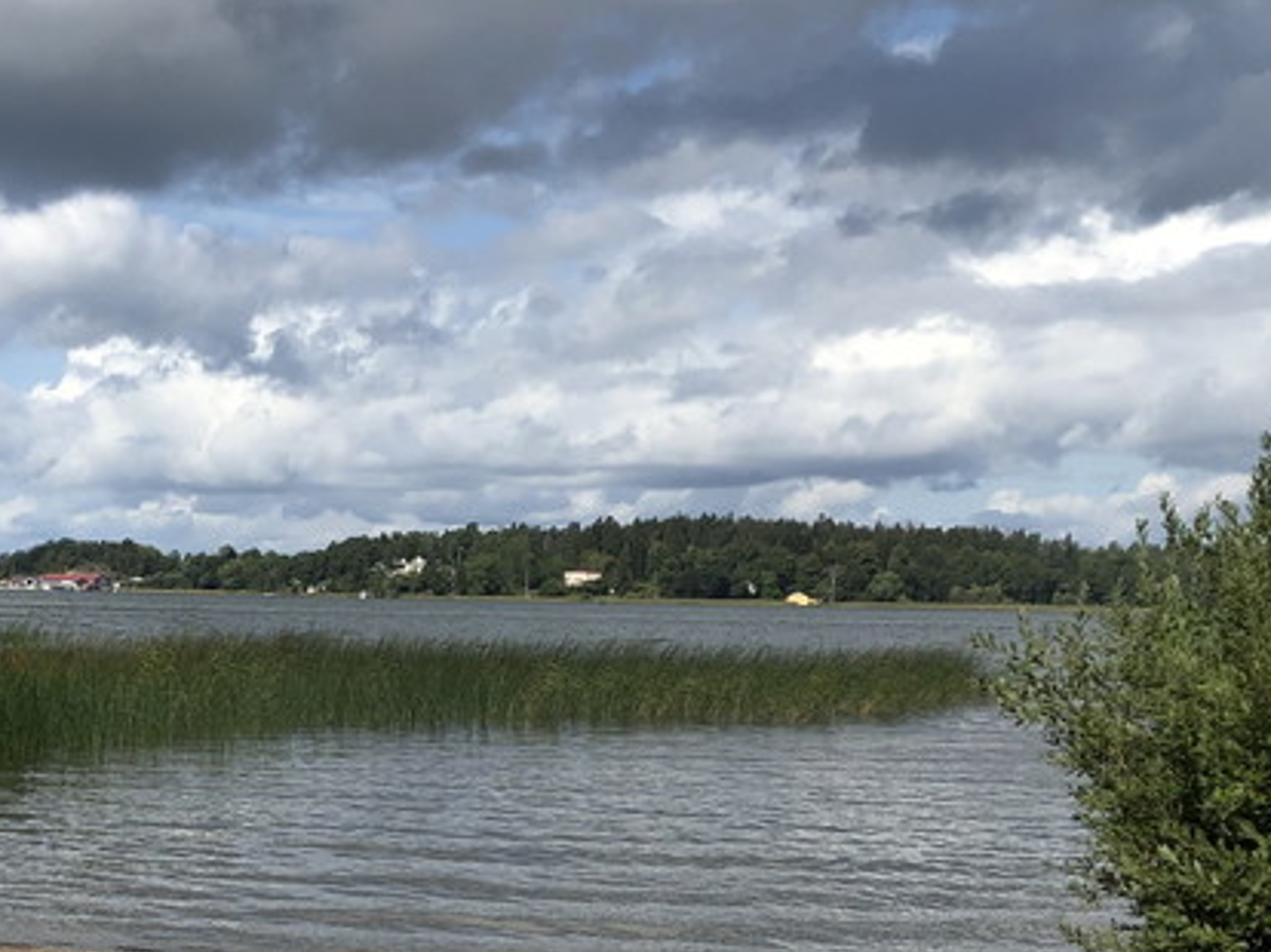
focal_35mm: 65
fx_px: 2385
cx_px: 381
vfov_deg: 22.3
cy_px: 722
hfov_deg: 29.5
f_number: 1.8
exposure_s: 1/3436
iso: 25
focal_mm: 3.99
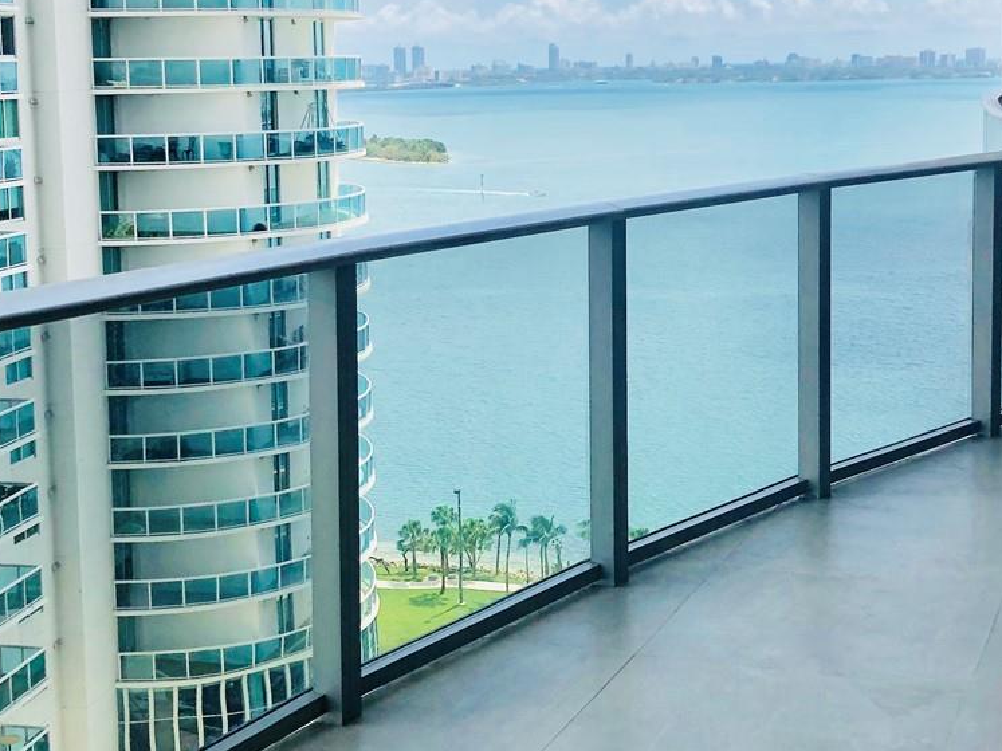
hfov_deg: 32.2
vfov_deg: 24.3
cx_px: 474
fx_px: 1736
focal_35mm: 60
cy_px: 271
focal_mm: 4
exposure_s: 1/1656
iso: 20
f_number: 1.8
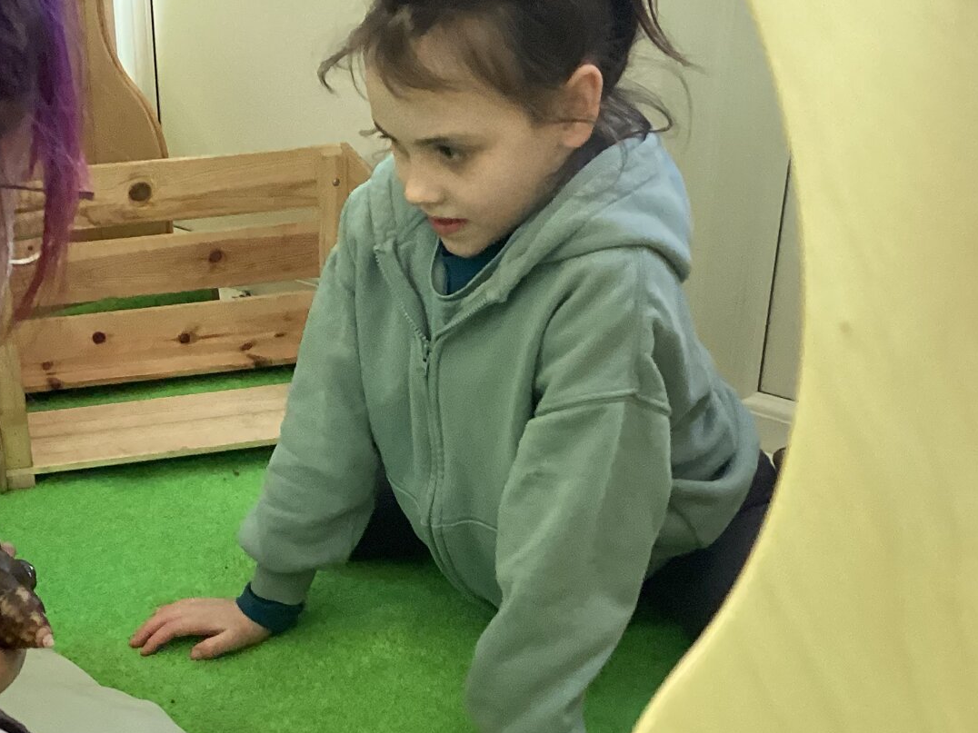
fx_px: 1667
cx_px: 283
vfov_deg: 24.4
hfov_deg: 32.3
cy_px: 596
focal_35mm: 59
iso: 250
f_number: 2.4
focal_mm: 3.3
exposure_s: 1/50
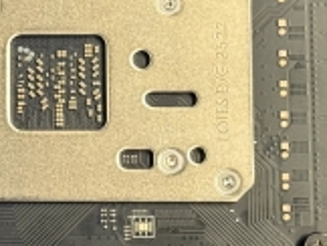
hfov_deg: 9.7
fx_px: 1873
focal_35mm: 198
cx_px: -137
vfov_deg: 7.5
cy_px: 126
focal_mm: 6.76
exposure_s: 1/54
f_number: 1.78
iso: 250
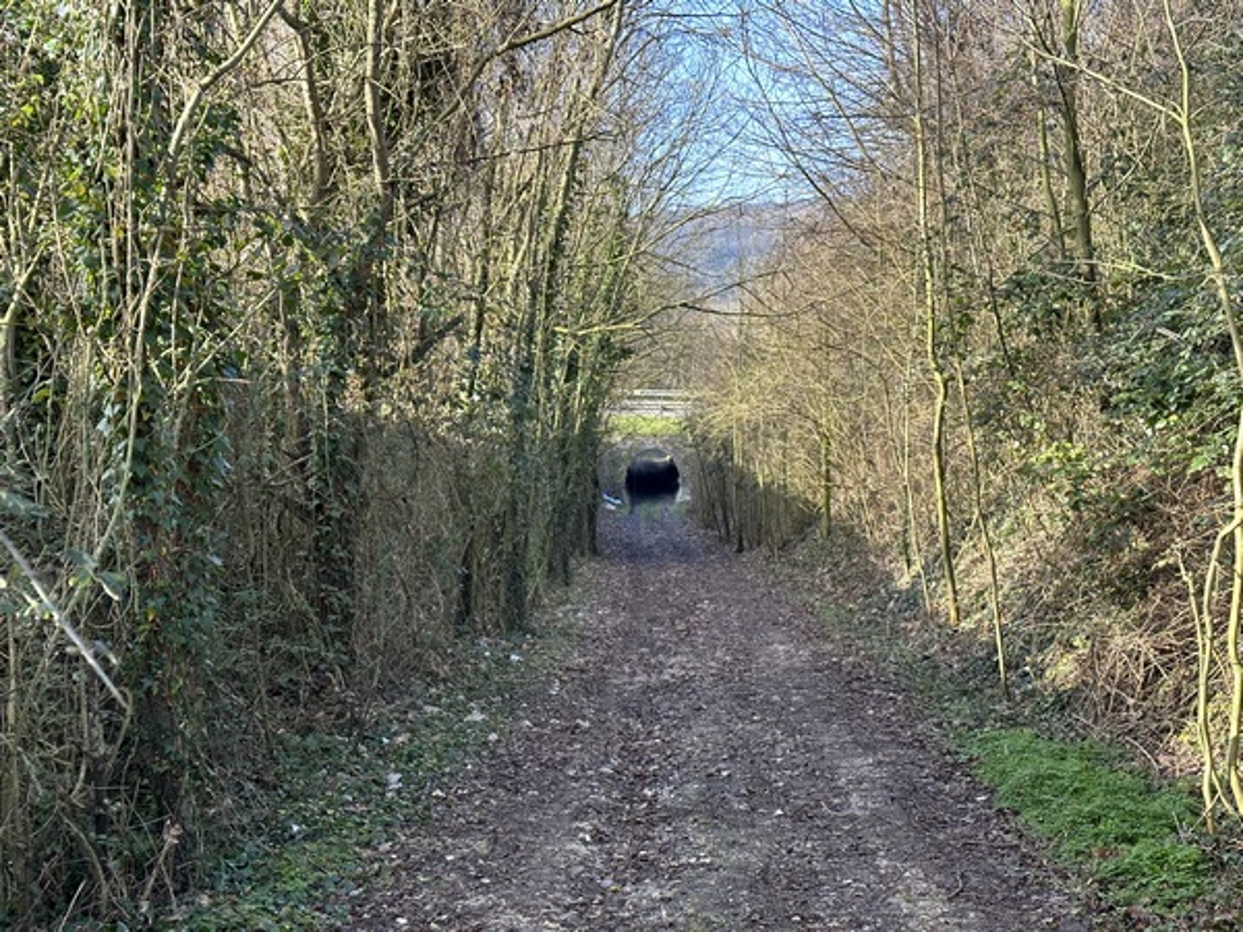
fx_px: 1724
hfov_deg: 39.7
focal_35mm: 48
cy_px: 466
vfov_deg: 30.3
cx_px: 622
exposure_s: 1/314
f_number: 1.78
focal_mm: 6.86
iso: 64
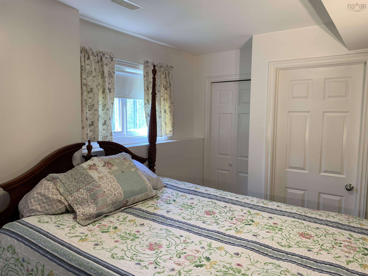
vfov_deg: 53.1
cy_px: 138
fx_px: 276
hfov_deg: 67.3
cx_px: 184
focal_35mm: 26
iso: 80
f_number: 1.8
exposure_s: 1/120
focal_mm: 4.25
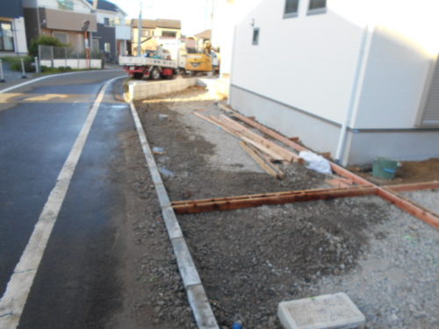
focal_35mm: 26
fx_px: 330
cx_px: 220
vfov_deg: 53.1
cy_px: 164
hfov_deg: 67.3
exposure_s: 1/100
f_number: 3.2
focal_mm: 4.6
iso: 80
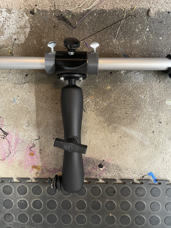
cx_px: 86
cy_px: 114
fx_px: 171
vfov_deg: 67.3
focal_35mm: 26
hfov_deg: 53.1
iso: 500
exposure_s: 1/40
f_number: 1.6
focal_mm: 4.2
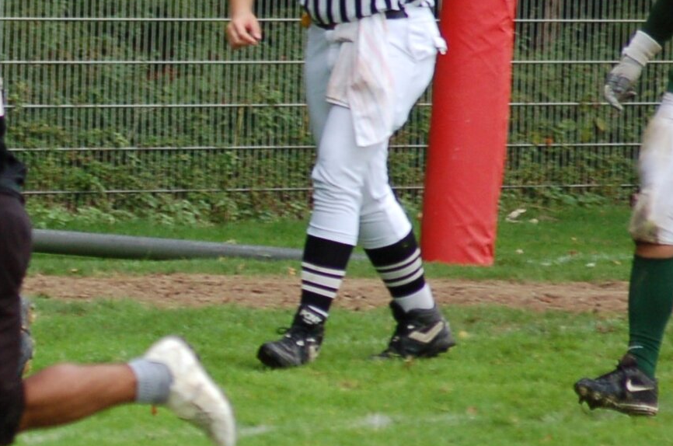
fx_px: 9596
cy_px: 199
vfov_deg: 2.7
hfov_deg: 4.0
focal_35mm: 514
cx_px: -148
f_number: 4.5
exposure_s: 1/500
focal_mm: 135
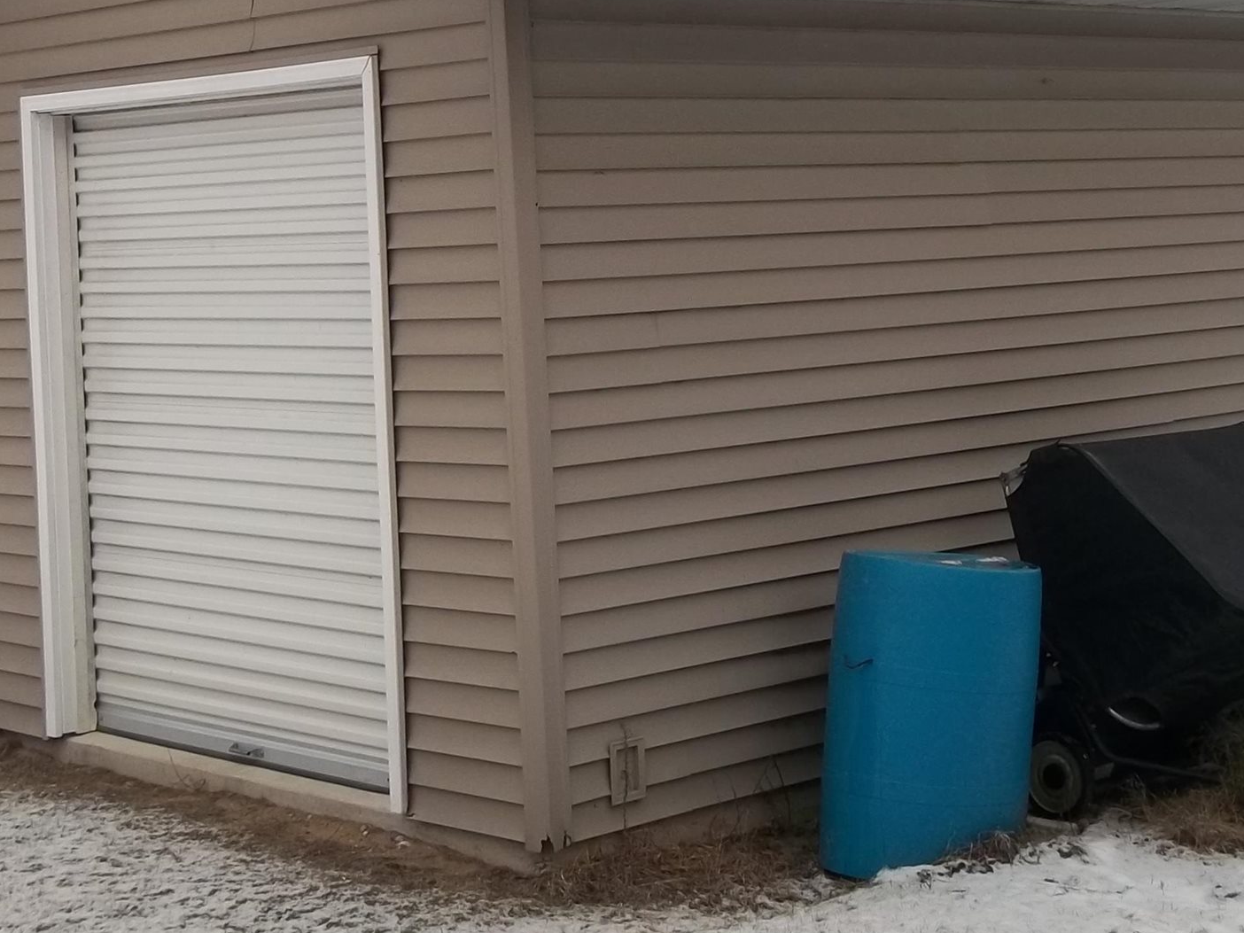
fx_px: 2516
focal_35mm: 70
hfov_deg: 27.8
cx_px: 579
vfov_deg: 20.8
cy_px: 194
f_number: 8.8
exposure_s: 1/160
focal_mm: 5.7
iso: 80
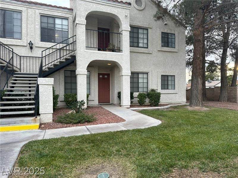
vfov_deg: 56.8
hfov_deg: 71.6
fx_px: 165
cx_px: 119
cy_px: 89
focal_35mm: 24
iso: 64
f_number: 1.78
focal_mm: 6.86
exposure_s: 1/121
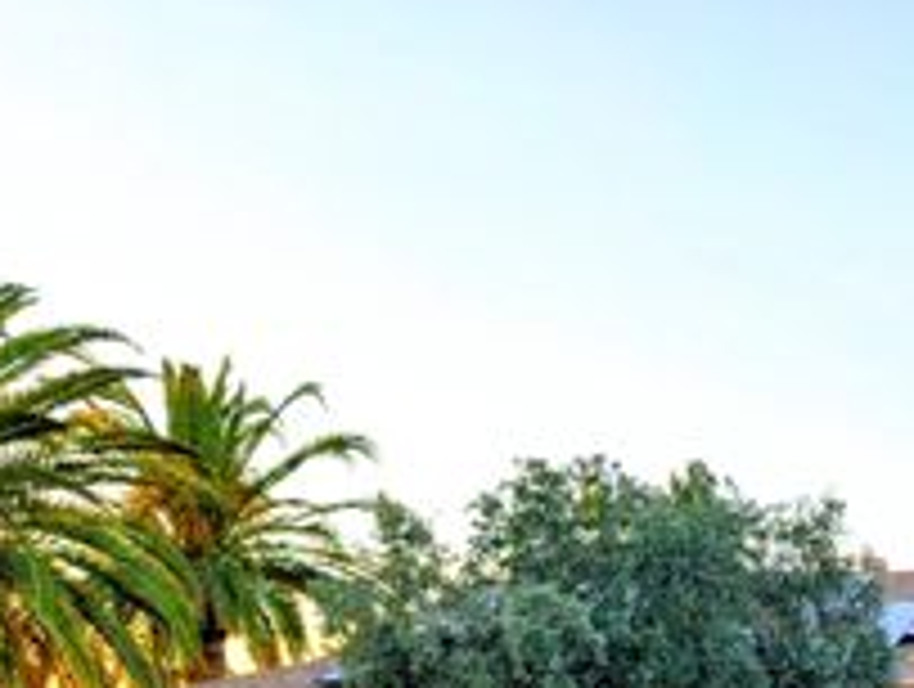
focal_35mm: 59
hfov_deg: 30.6
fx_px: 1561
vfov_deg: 23.0
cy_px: 805
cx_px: 891
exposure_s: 1/236
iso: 21
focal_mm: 6.9
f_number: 1.68
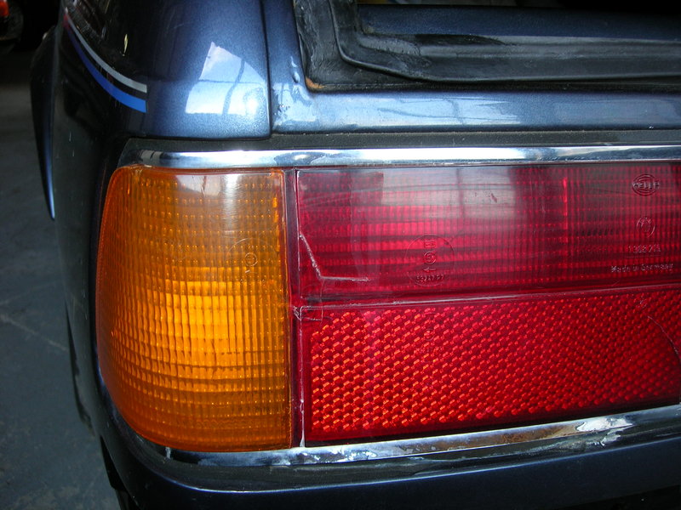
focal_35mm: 38
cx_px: 340
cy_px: 255
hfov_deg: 49.0
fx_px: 748
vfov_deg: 37.7
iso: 64
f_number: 2.8
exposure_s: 1/30
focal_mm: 7.8
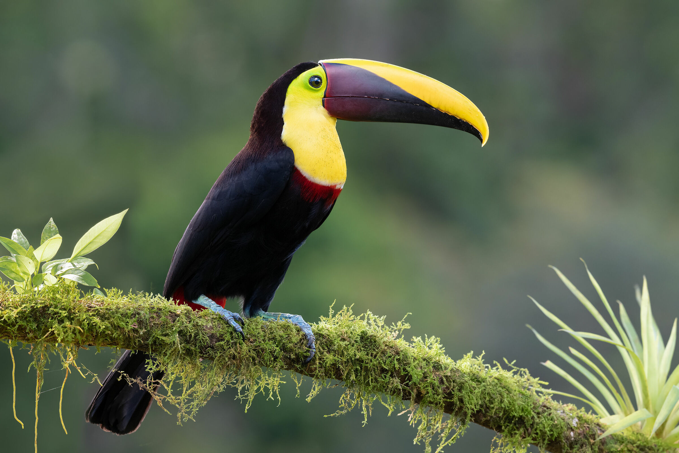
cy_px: 226
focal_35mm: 400
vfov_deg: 3.4
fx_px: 7544
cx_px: 340
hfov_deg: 5.2
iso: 1400
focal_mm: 400
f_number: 8
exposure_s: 1/320
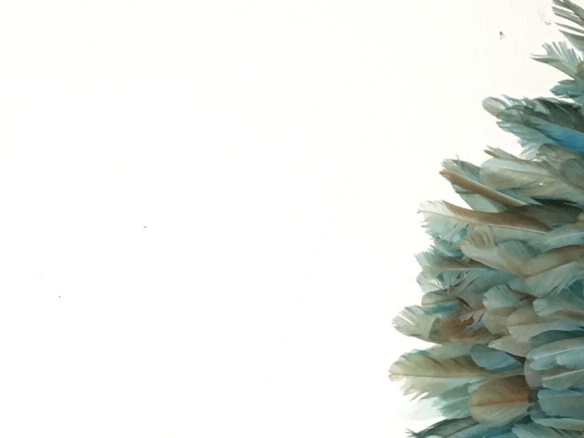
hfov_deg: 16.7
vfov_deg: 14.5
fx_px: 1704
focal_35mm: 101
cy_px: 409
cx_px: 999
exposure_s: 1/17
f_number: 2.2
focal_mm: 4.15
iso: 40
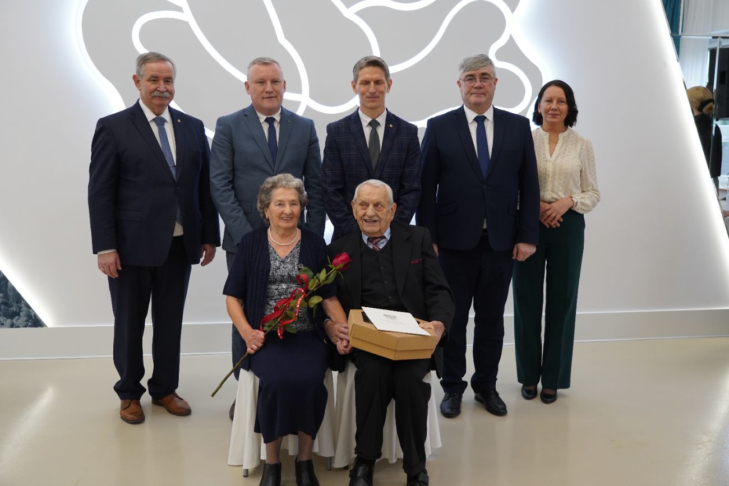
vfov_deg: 36.9
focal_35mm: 36
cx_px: 364
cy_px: 243
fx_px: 729
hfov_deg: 53.1
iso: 1250
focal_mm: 36
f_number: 4
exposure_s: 1/125
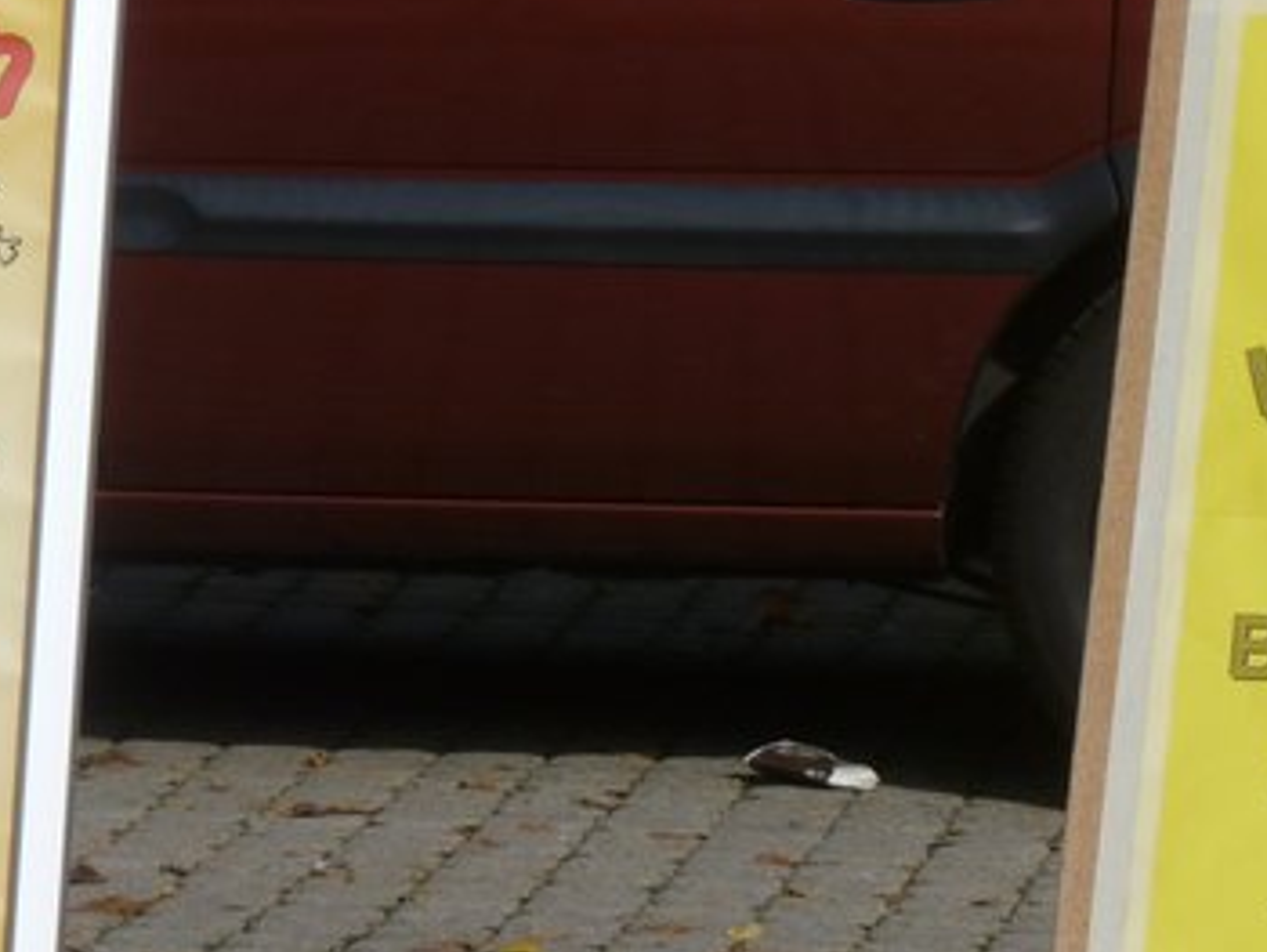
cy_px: 1010
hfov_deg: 5.3
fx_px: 13698
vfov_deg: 4.0
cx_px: 456
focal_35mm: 374
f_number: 5.6
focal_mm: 23.4
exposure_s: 1/500
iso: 100
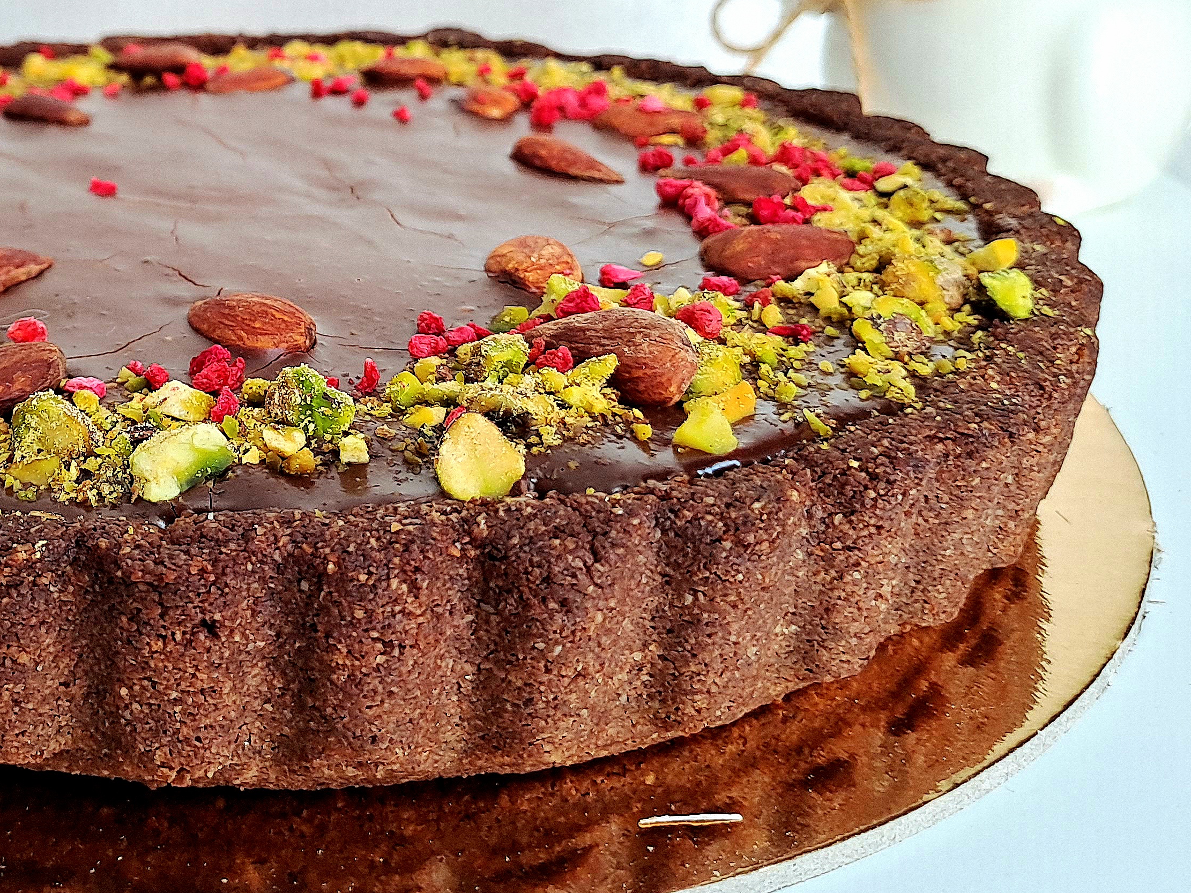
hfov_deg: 40.5
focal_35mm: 45
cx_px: 255
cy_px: 151
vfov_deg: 31.2
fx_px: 1548
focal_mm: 4.65
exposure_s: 1/100
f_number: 1.8
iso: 40
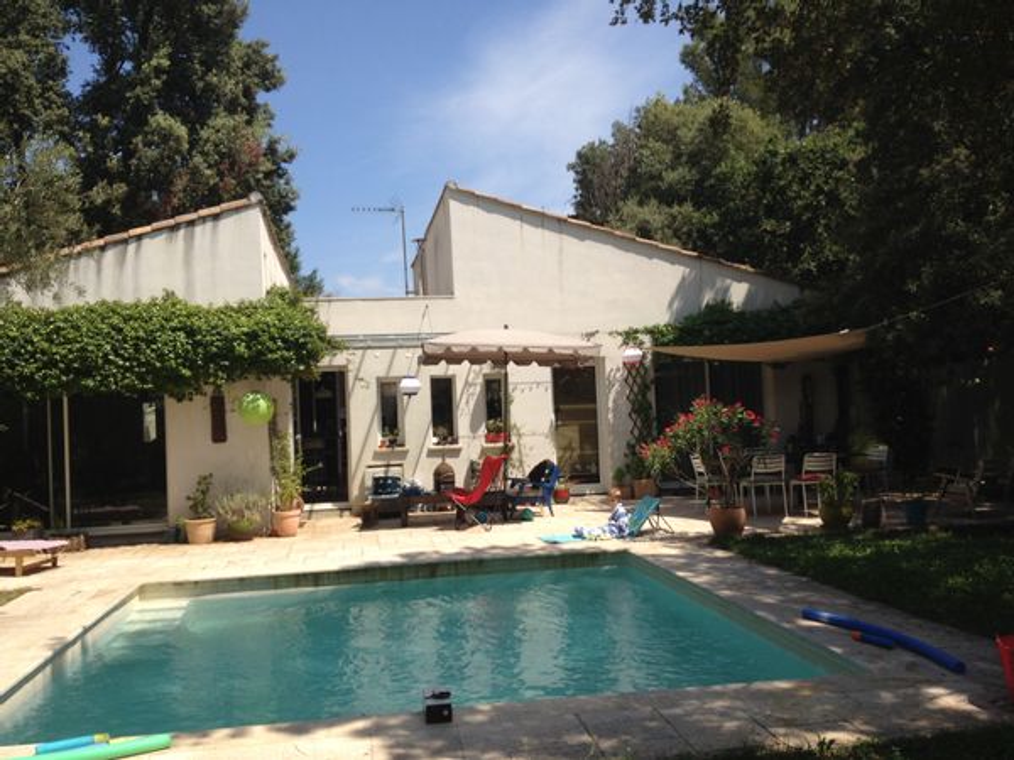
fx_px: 1025
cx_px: 507
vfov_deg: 40.7
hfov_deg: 52.6
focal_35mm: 35
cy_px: 380
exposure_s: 1/1783
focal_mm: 4.28
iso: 50
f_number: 2.4
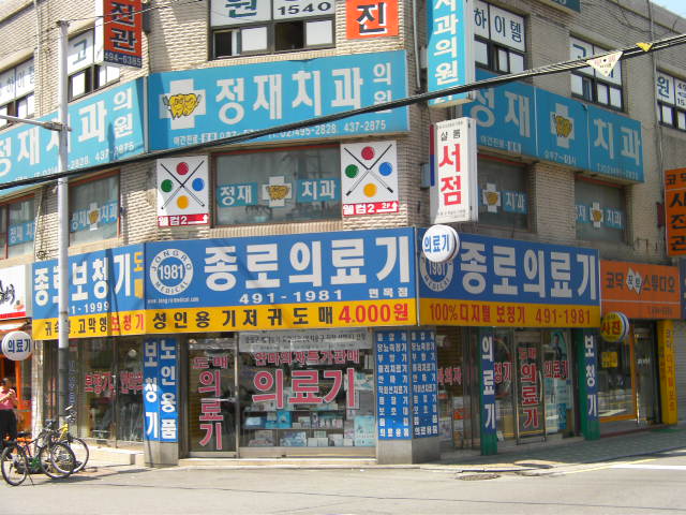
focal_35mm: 49
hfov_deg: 38.9
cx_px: 343
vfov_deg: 29.7
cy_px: 258
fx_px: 971
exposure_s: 1/230
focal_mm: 8.8
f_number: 3.6
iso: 50
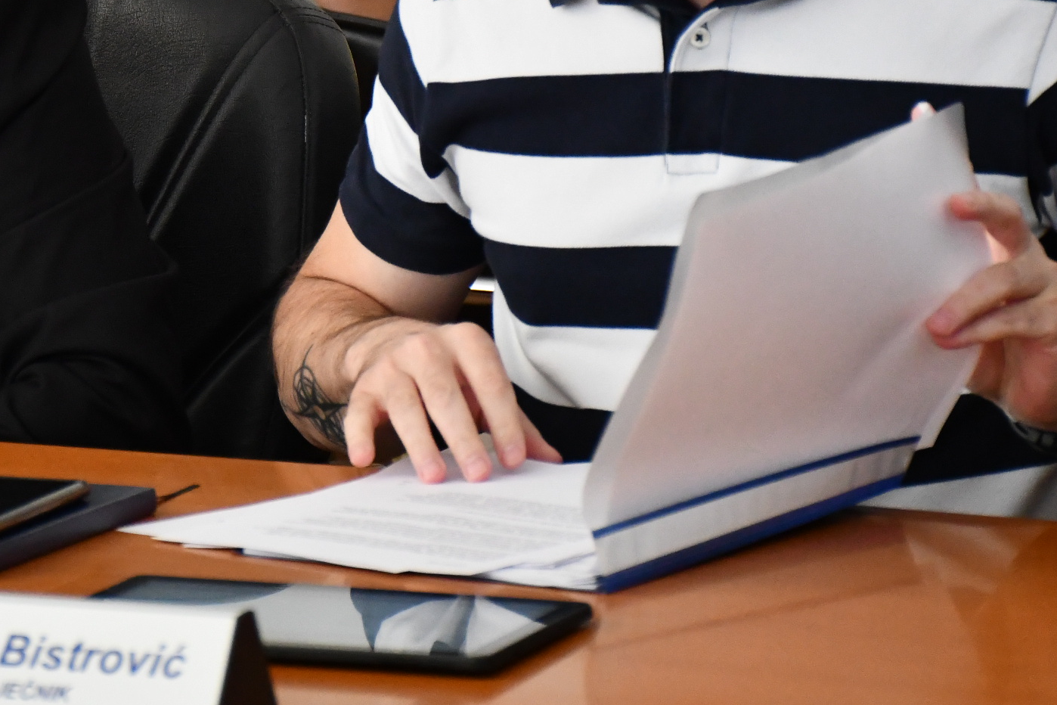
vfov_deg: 5.7
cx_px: 241
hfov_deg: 8.6
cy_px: 25
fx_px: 7017
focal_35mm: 239
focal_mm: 80
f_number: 5.3
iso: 3200
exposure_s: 1/200
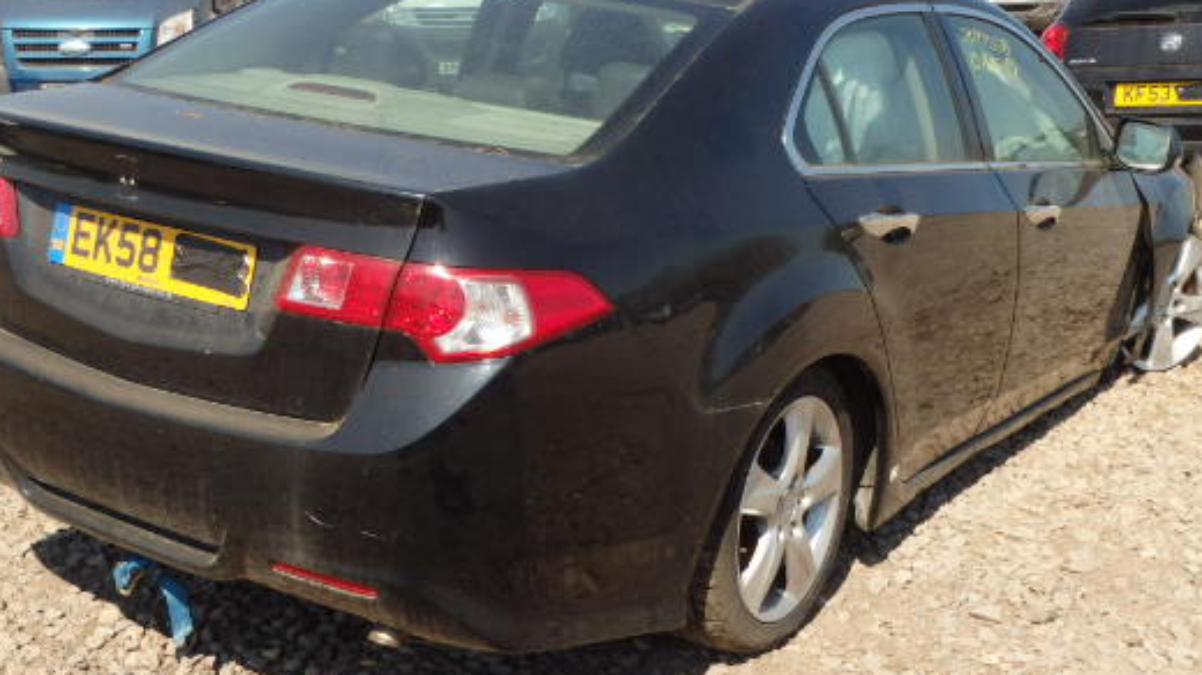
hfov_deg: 40.6
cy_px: 432
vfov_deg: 23.4
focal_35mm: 51
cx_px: 546
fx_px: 1625
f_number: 4.6
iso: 125
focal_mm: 6.8
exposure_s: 1/500
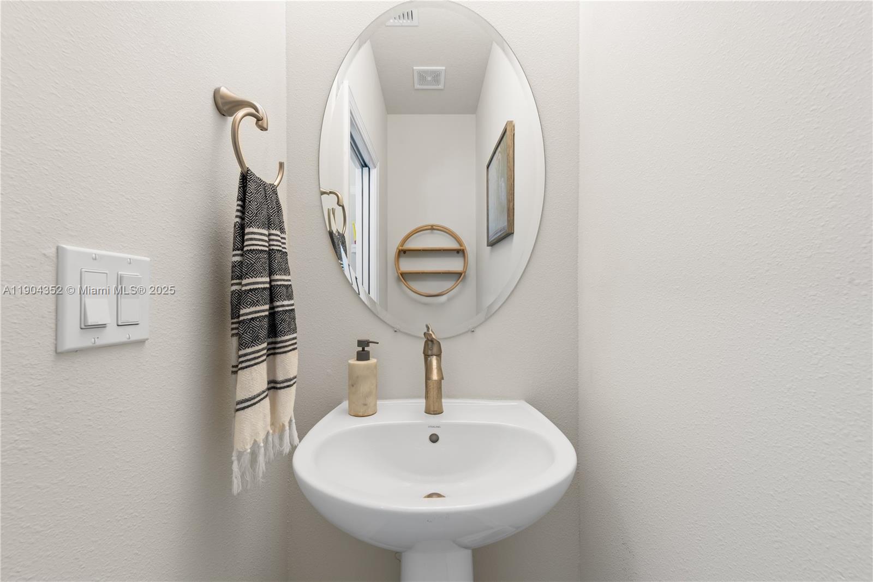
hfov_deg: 104.2
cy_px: 291
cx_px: 436
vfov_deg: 81.2
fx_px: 340
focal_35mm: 14
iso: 100
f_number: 9
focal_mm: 14
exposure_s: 2.5
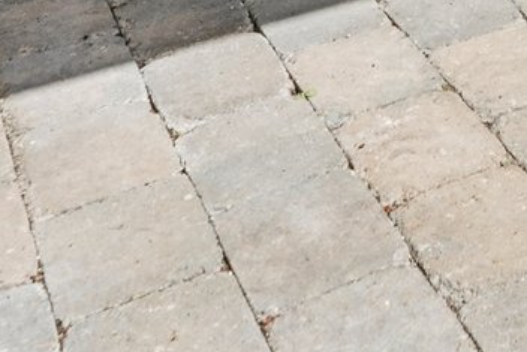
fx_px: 1362
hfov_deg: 19.0
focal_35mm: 93
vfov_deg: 10.8
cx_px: 814
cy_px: -658
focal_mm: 16
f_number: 8
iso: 400
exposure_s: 1/400
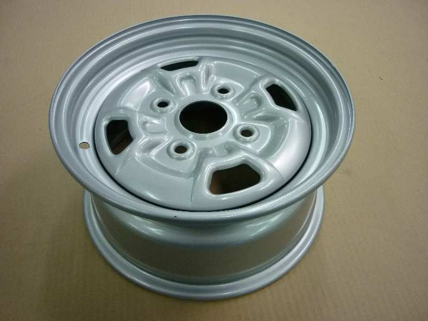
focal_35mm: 33
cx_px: 214
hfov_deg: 55.4
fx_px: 408
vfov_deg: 42.9
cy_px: 160
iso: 320
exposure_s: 1/30
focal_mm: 5.5
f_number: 2.8
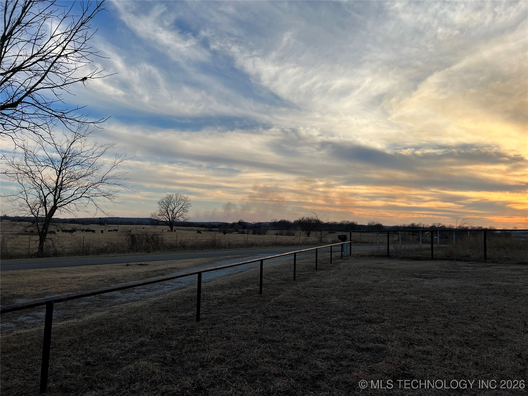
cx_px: 264
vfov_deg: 53.1
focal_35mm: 26
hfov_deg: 67.3
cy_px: 198
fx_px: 397
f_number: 1.5
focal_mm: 5.7
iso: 50
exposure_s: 1/3356
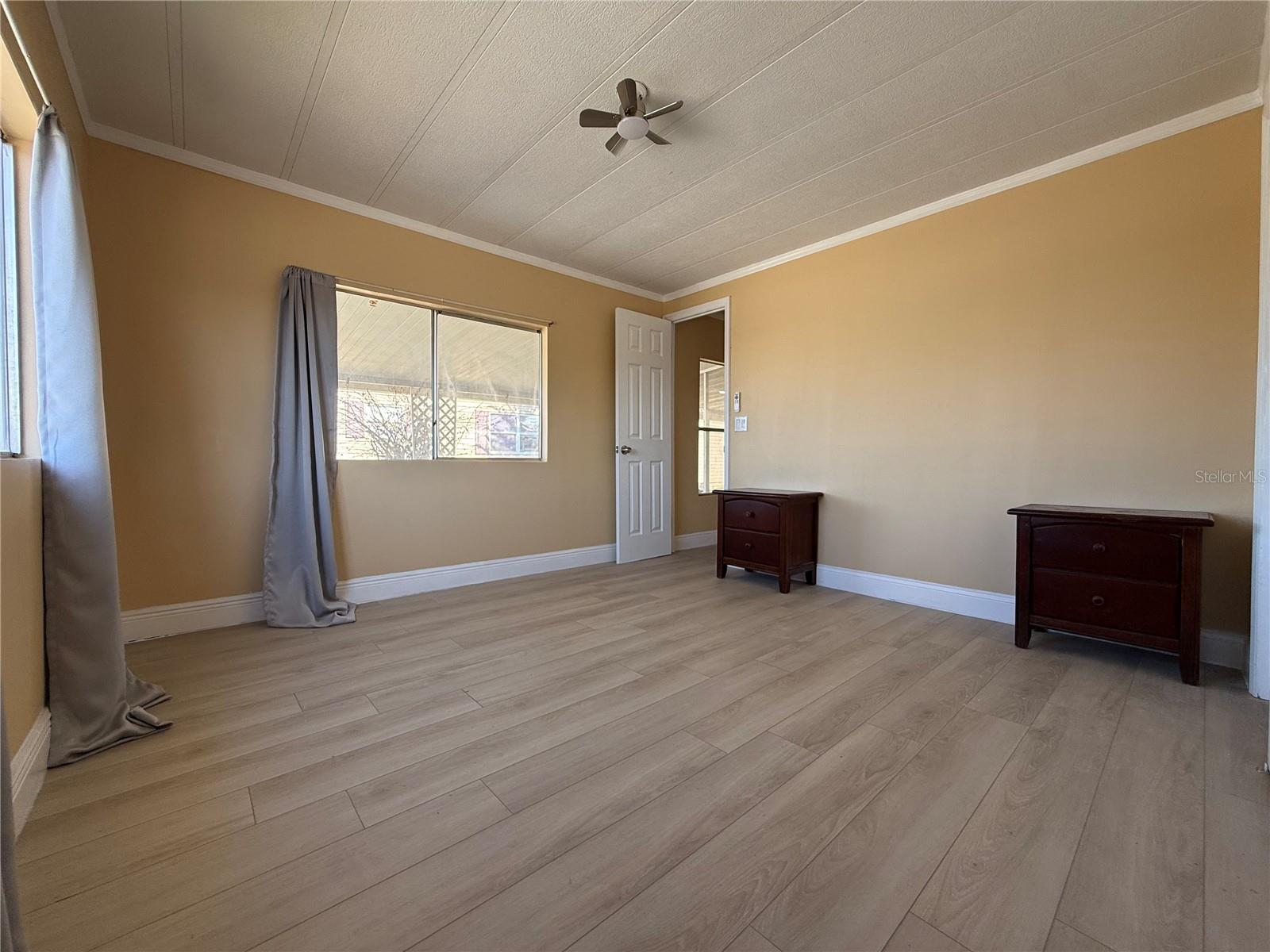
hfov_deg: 102.1
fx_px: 514
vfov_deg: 85.7
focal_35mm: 14
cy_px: 476
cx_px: 635
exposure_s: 1/126
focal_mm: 2.22
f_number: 2.2
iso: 64
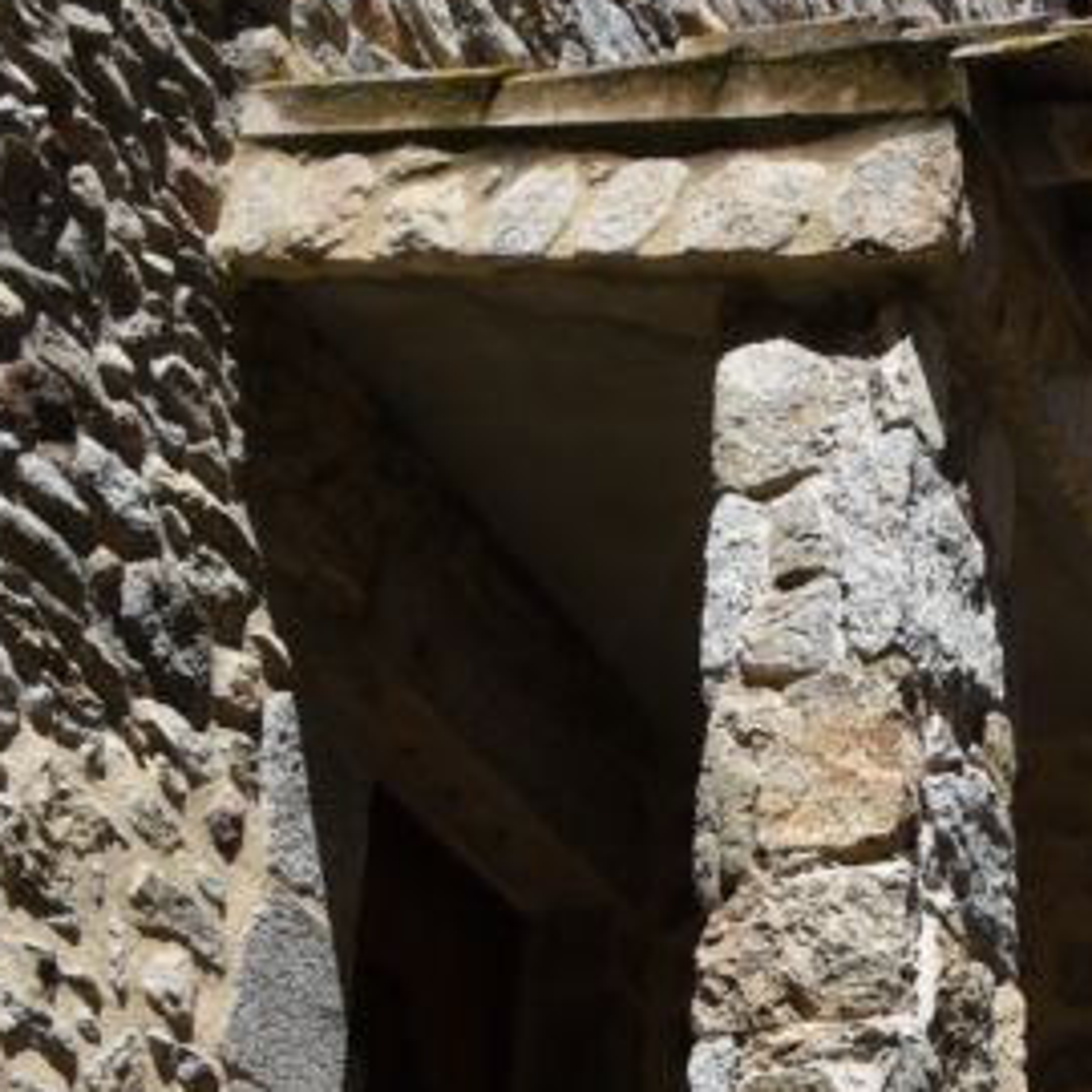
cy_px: 963
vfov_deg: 19.6
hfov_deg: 18.7
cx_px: 1371
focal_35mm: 87
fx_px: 3105
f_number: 10
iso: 250
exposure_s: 1/400
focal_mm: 18
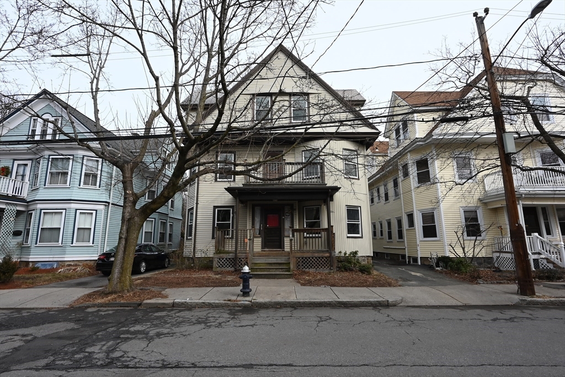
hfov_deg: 90.0
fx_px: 283
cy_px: 188
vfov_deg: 67.4
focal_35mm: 18
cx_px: 282
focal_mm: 12
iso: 800
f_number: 11
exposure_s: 1/500
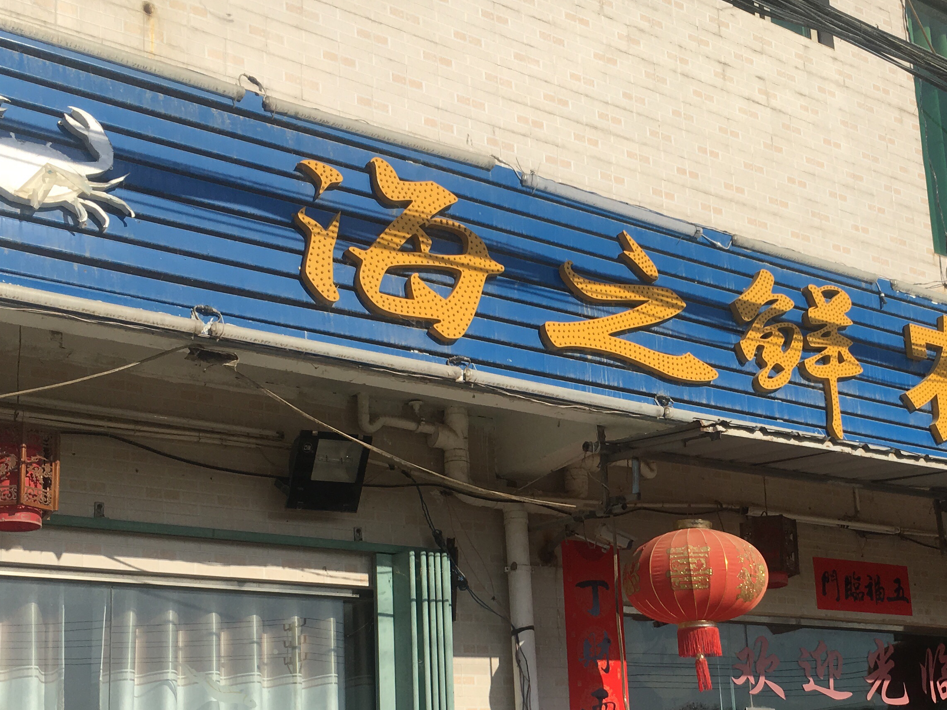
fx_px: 1395
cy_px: 535
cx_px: 648
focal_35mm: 51
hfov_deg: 37.0
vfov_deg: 28.1
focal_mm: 4.15
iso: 25
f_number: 2.2
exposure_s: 1/2747
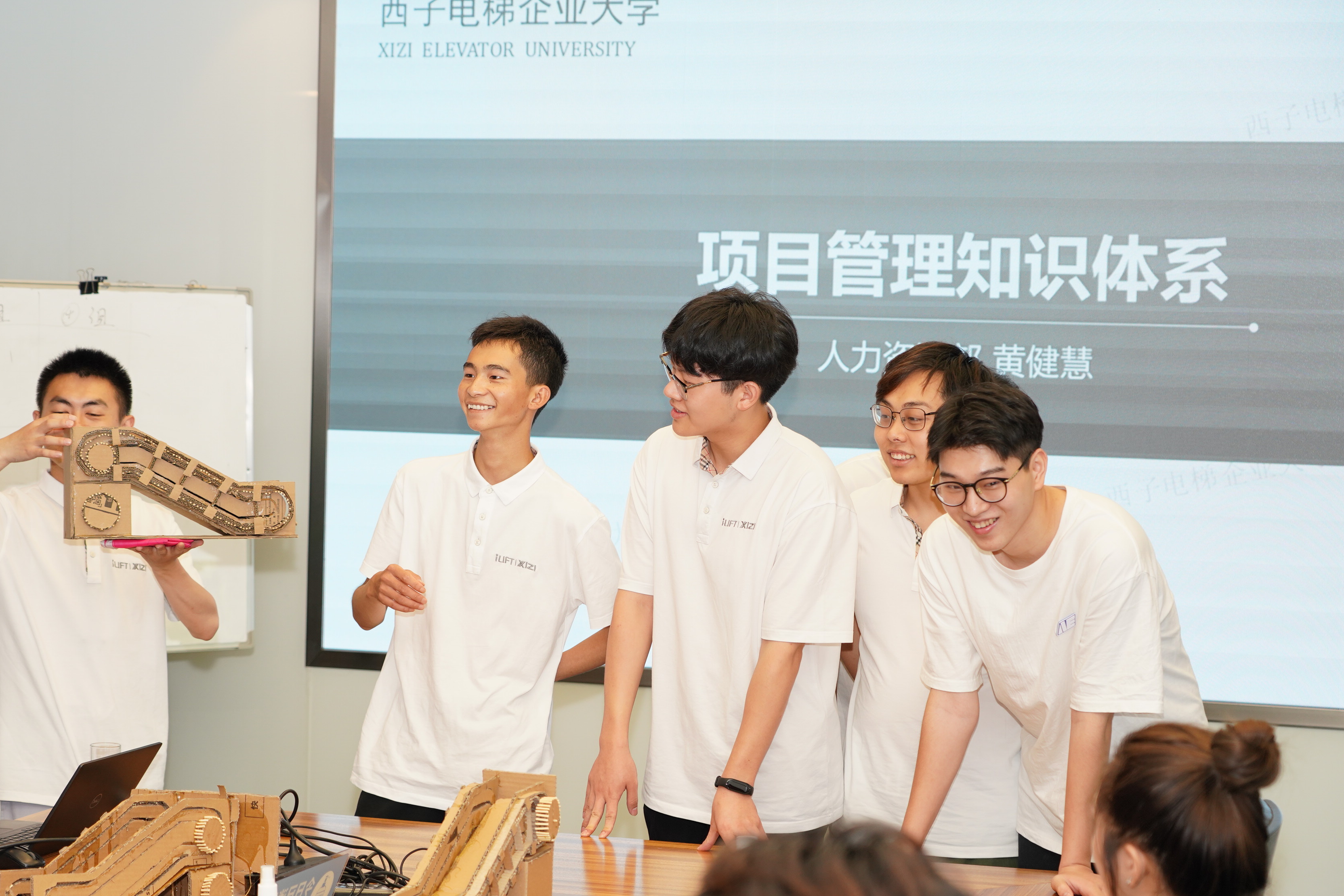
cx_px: 564
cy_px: 483
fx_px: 2949
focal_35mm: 79
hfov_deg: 25.6
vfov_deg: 17.3
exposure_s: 1/125
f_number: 4
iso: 640
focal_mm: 66
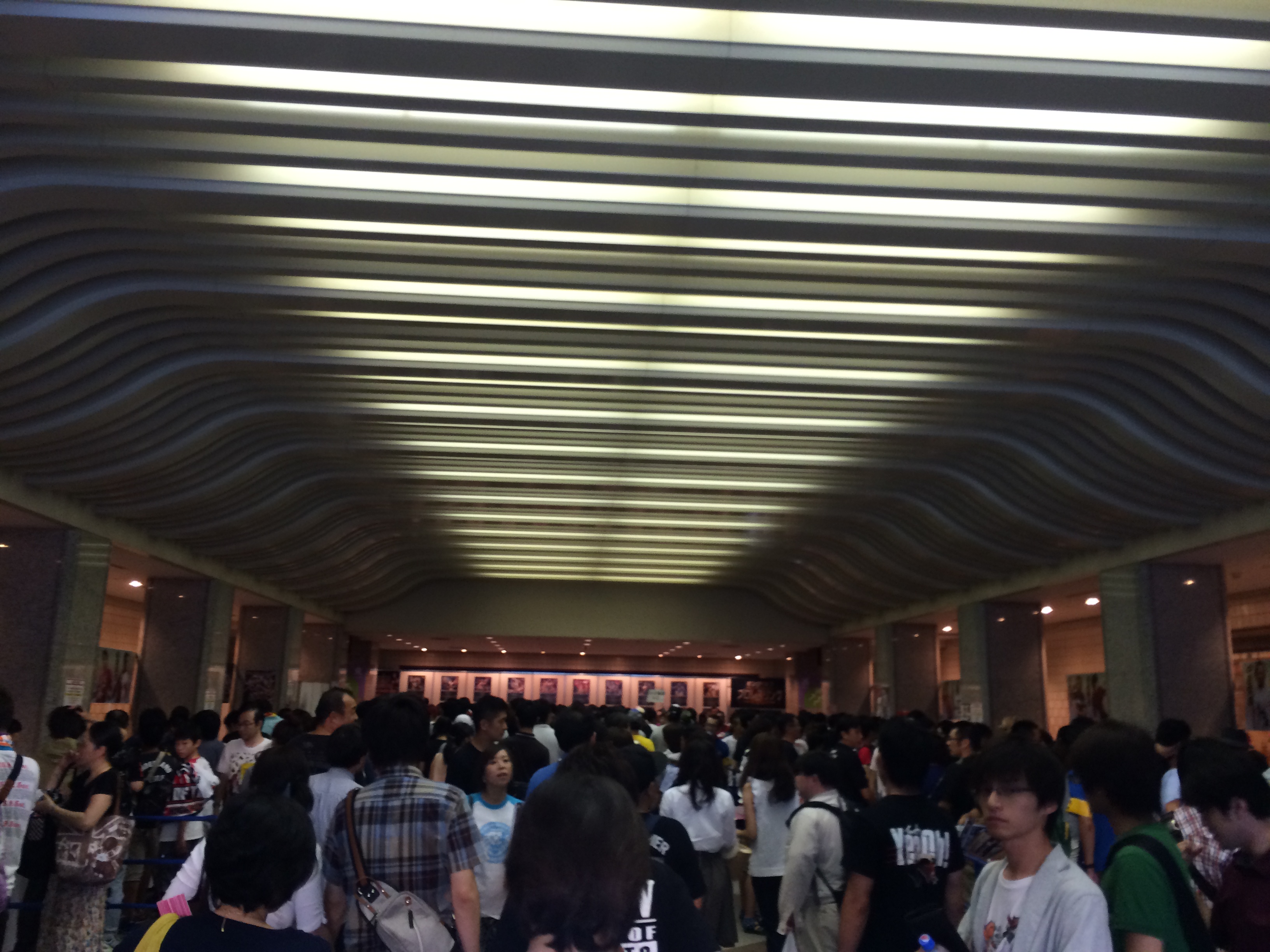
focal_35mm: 29
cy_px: 476
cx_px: 635
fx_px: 1064
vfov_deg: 48.2
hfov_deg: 61.7
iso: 80
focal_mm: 4.15
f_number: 2.2
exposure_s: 1/30
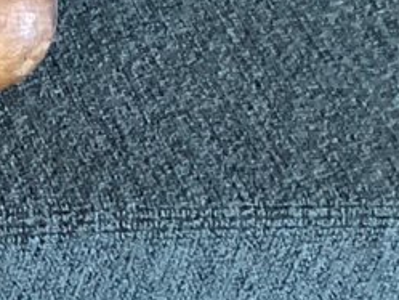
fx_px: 2168
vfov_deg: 7.7
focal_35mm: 188
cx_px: -792
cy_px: 480
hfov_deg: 8.7
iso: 320
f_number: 2.4
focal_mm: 3.3
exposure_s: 1/50
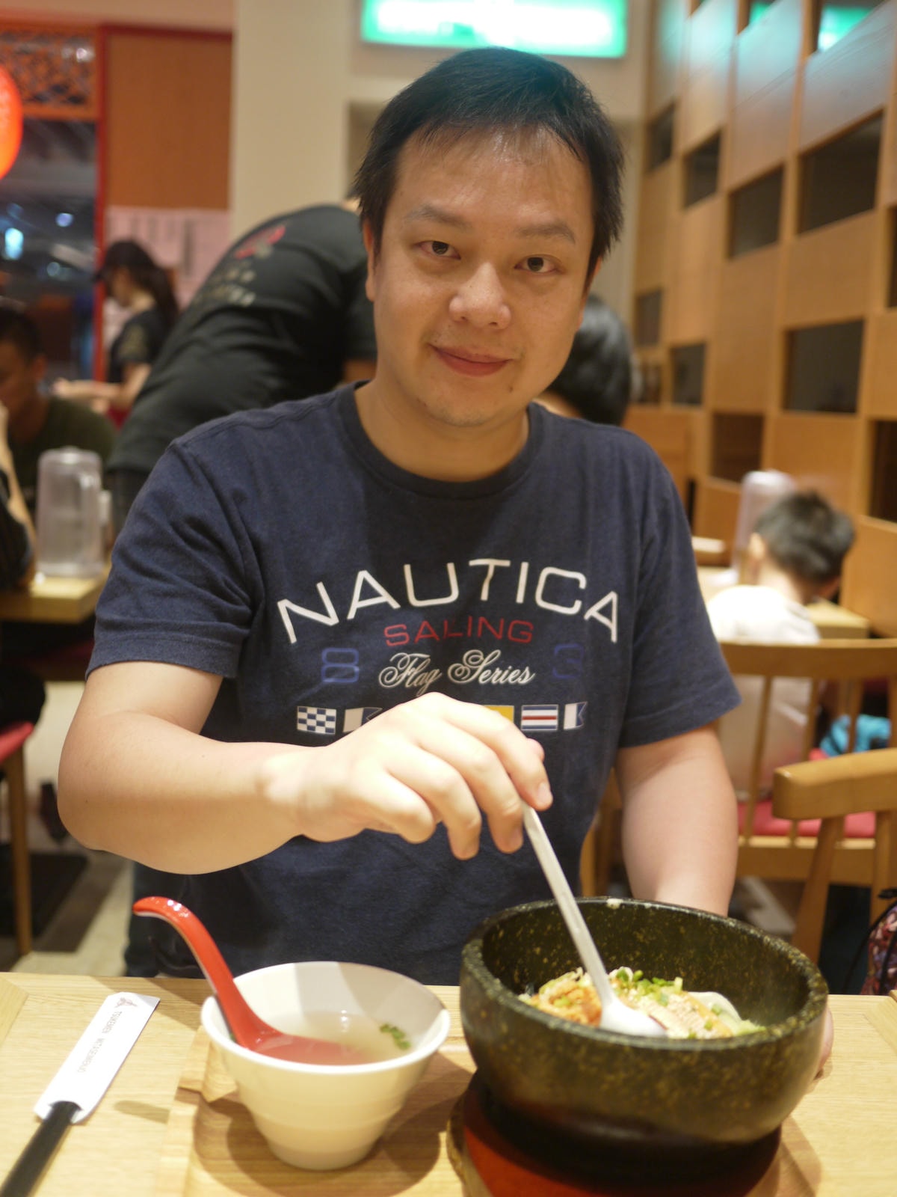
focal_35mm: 40
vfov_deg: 46.8
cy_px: 598
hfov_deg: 36.0
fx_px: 1382
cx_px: 448
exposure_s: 1/60
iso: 200
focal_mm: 20
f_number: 1.7
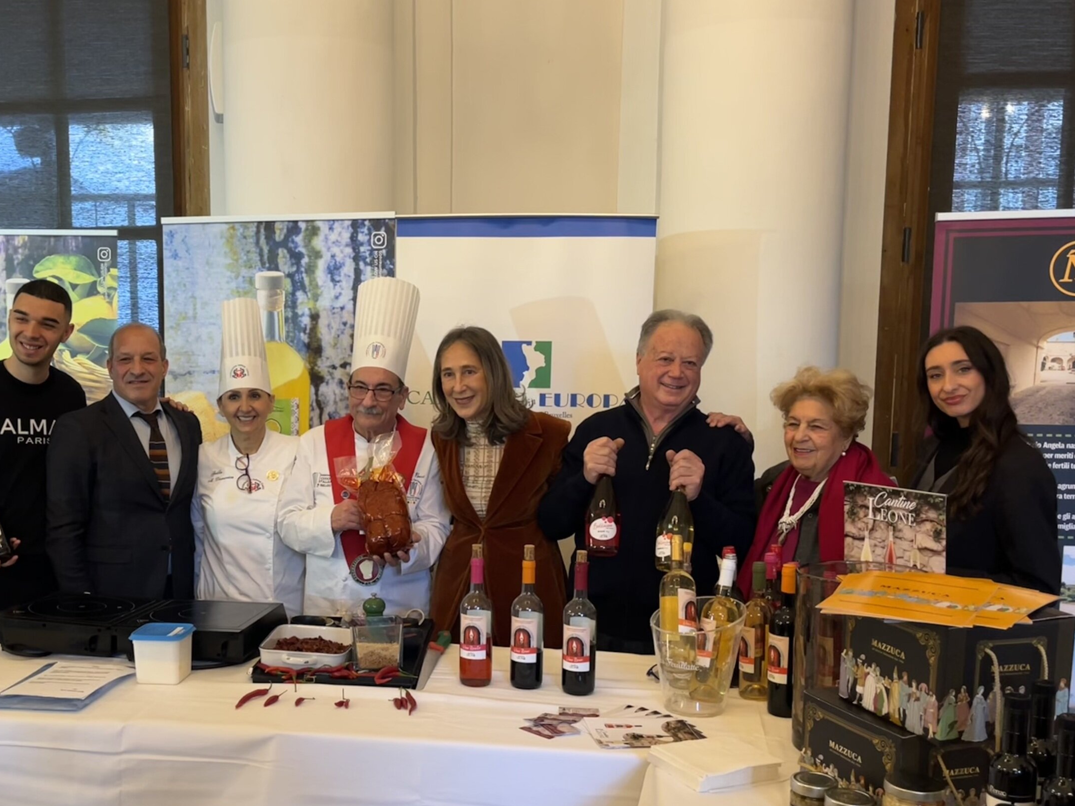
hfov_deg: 52.1
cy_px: 484
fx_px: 1087
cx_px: 409
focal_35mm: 35
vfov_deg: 40.5
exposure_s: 1/50
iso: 200
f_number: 1.6
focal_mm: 5.1
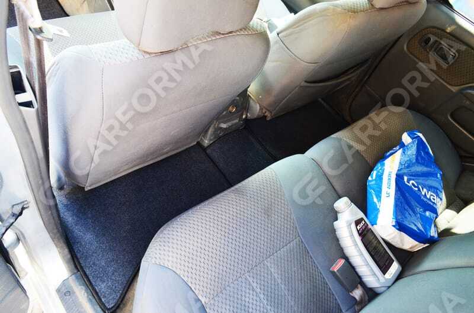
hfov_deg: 67.5
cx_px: 237
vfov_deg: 47.7
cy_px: 156
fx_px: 355
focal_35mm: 27
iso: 560
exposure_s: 1/15
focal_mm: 18
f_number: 8
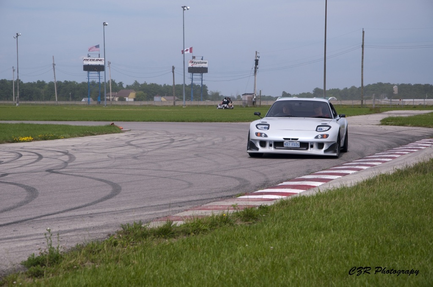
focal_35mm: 120
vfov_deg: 11.4
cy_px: 144
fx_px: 1441
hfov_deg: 17.1
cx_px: 216
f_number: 10
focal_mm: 80
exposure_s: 1/320
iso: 200
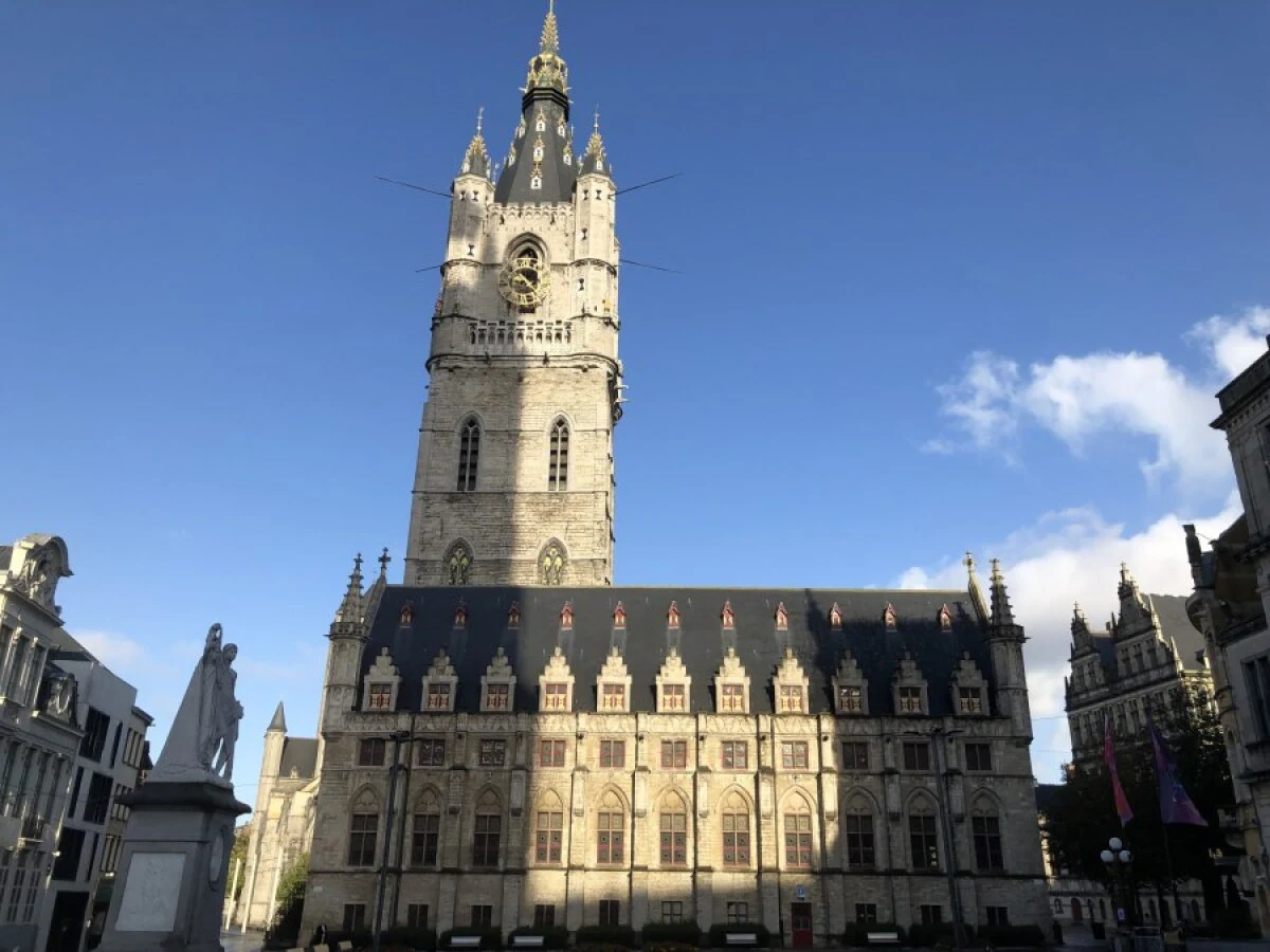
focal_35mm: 28
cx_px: 635
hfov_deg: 63.4
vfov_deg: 49.7
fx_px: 1027
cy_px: 476
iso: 20
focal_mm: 4
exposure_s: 1/1548
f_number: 1.8
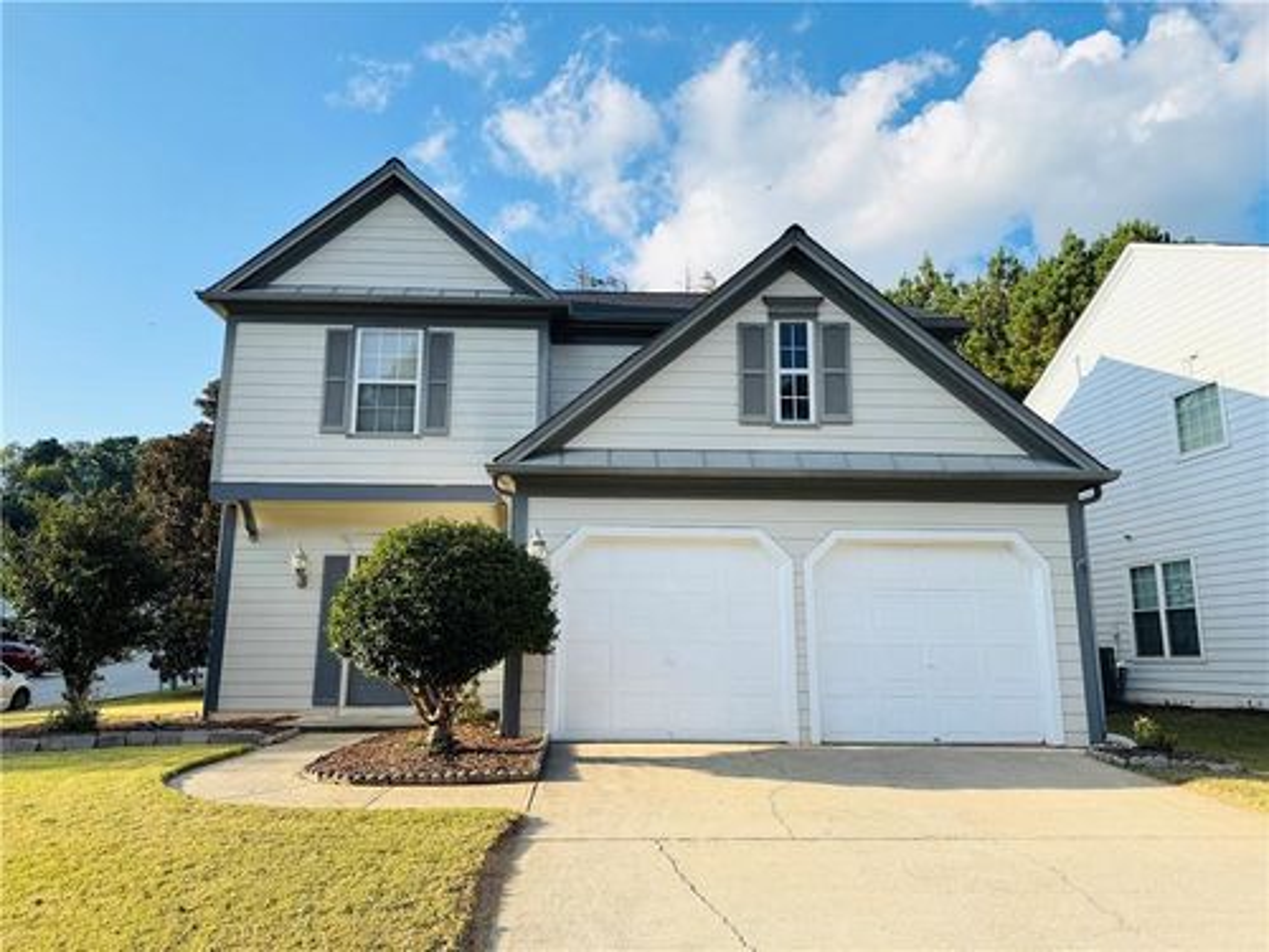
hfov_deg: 71.6
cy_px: 476
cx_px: 634
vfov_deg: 56.8
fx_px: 880
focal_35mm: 24
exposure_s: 1/2710
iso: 80
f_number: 1.78
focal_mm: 6.76
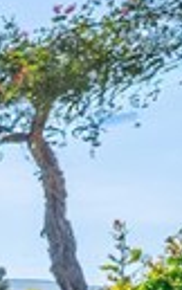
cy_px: 373
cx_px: -741
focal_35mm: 97
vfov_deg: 19.7
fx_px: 767
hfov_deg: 6.3
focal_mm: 12
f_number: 8
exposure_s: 1/6000
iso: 160
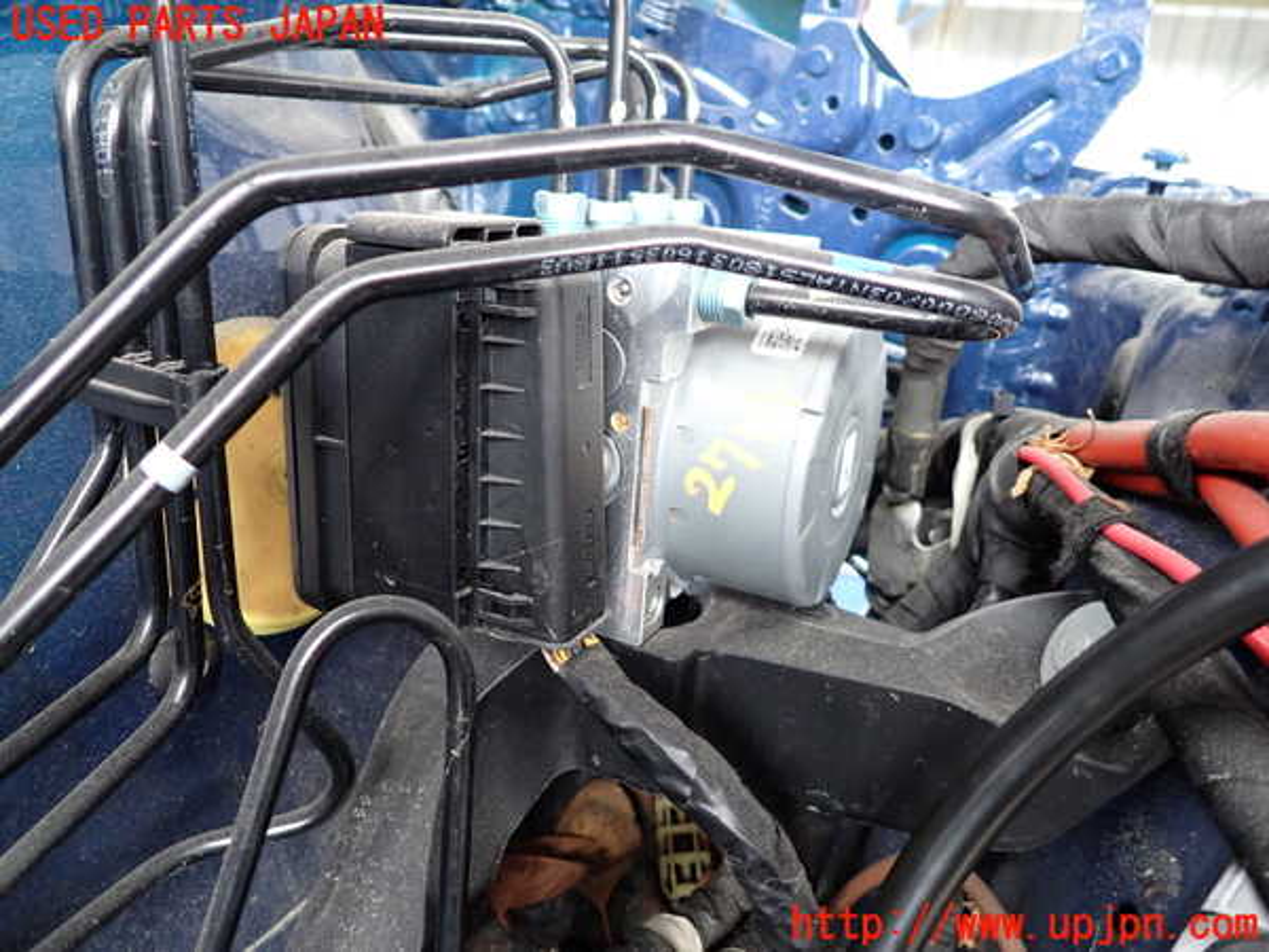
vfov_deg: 54.9
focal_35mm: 25
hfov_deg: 69.4
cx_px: 634
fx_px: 916
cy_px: 476
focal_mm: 4.5
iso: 200
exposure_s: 1/30
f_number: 2
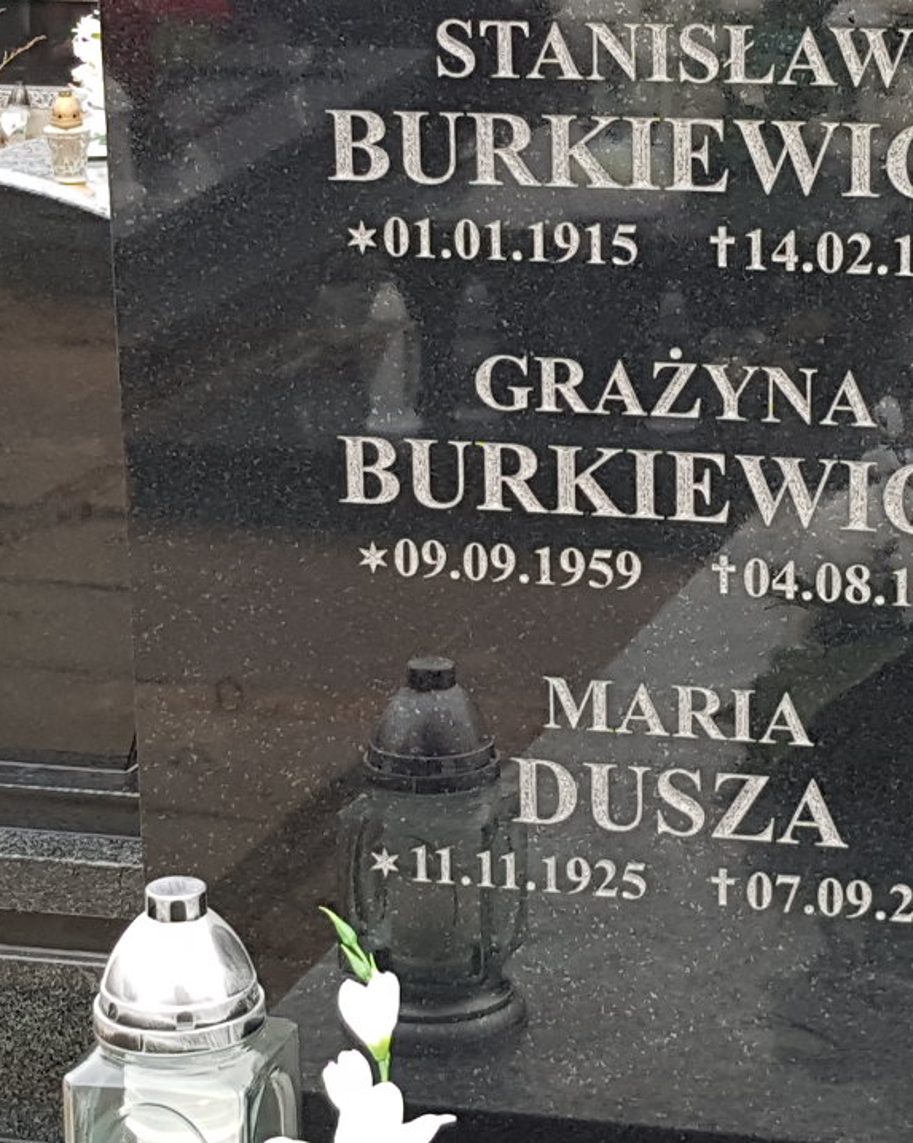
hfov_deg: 41.9
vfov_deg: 52.9
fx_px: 1149
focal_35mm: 34
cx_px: 693
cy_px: 571
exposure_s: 1/151
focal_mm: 4.2
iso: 40
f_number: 1.7
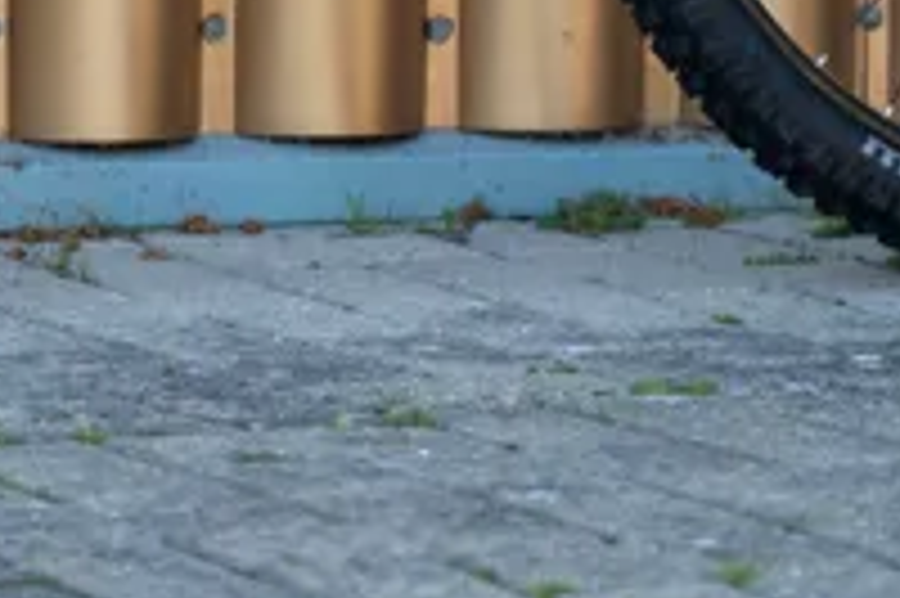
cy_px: -546
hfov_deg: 6.9
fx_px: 7494
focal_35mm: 300
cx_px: 58
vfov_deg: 4.5
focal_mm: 75
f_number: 3.2
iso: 640
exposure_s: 1/1250
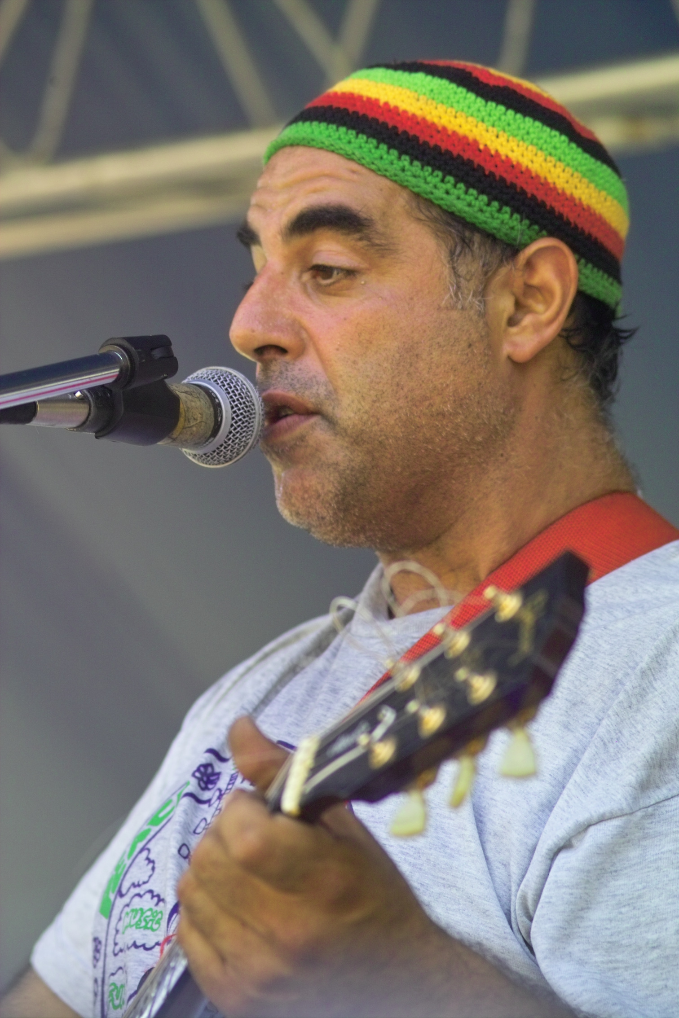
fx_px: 5064
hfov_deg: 7.7
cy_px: 509
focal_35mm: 179
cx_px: 340
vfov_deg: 11.5
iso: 200
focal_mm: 105
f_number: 4
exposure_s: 1/180
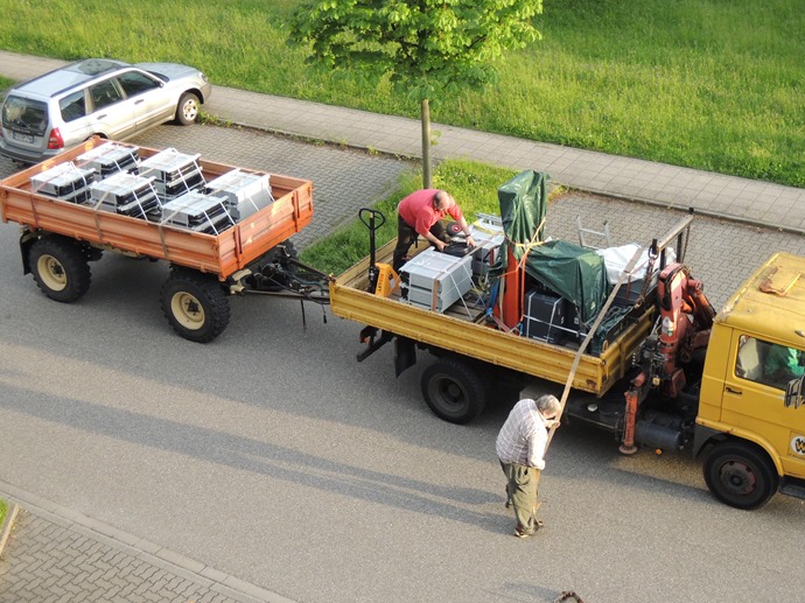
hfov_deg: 33.2
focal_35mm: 58
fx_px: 1348
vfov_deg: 25.2
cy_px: 302
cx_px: 429
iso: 400
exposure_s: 1/320
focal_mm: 9
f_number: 3.3
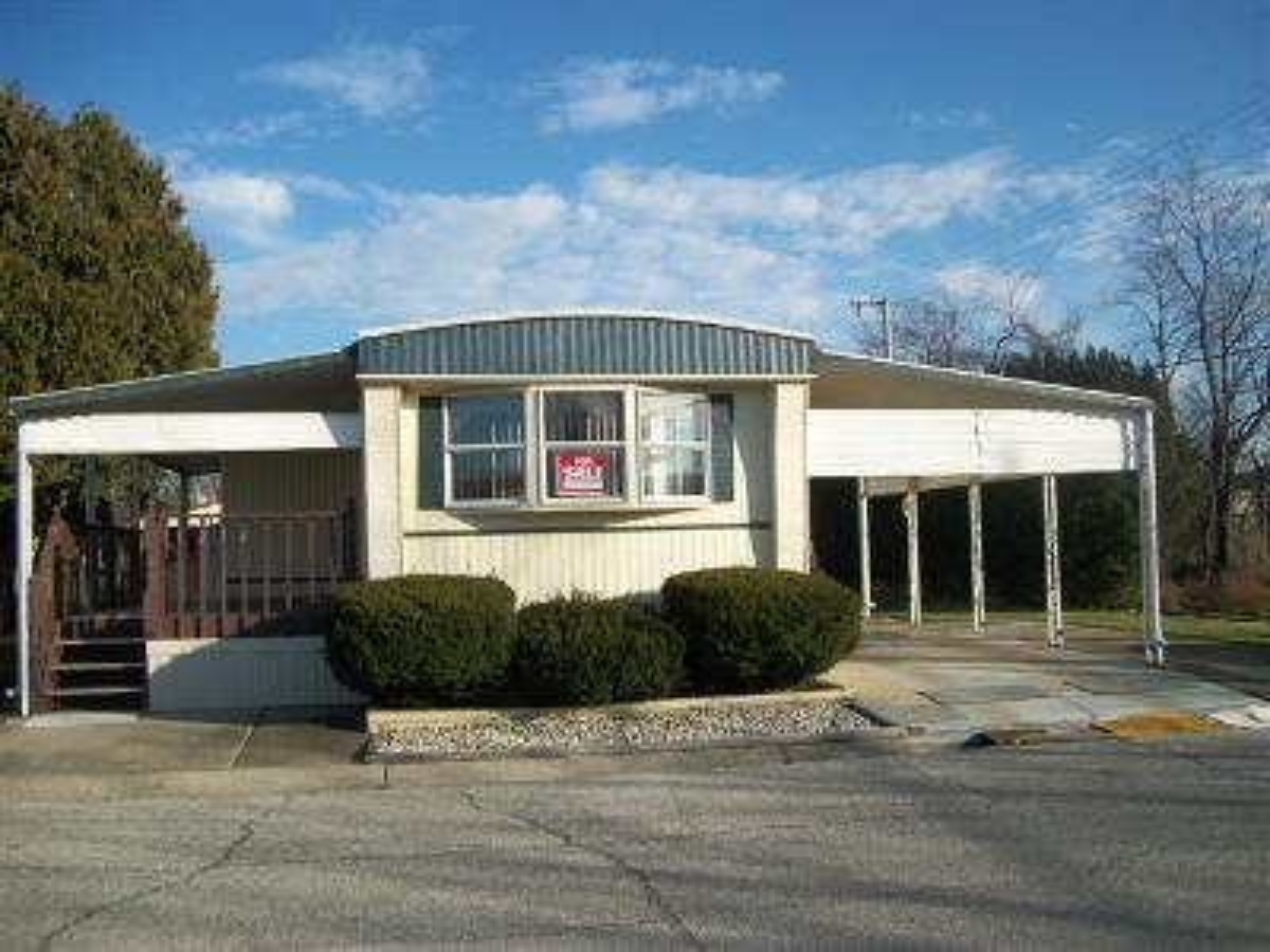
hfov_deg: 56.8
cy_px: 476
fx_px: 1174
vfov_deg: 44.2
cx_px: 635
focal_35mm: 32
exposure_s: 1/160
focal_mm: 5.7
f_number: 8.8
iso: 80
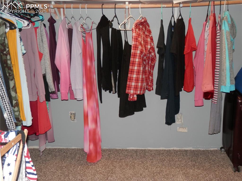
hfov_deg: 50.2
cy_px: 90
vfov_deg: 38.6
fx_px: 259
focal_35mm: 37
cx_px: 121
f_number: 3.6
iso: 125
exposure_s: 1/40
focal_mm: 6.6
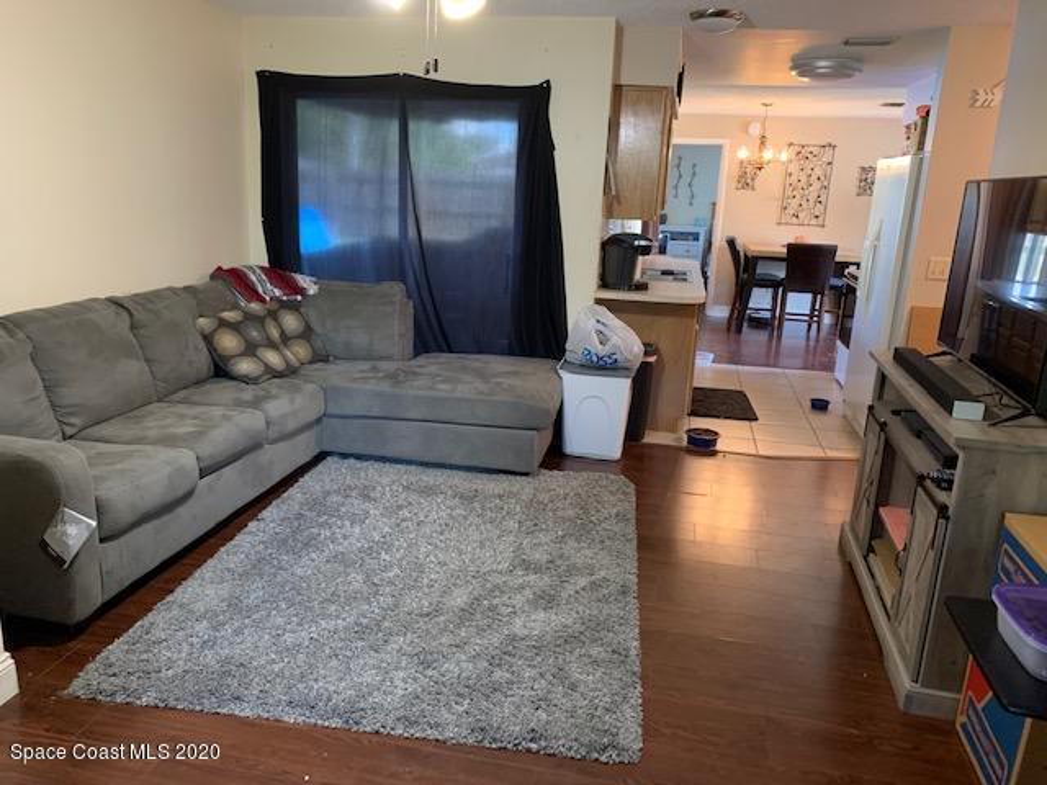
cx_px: 524
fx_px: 786
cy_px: 392
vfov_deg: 53.1
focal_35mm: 26
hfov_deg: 67.3
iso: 320
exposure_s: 1/40
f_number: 1.8
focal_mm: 4.25
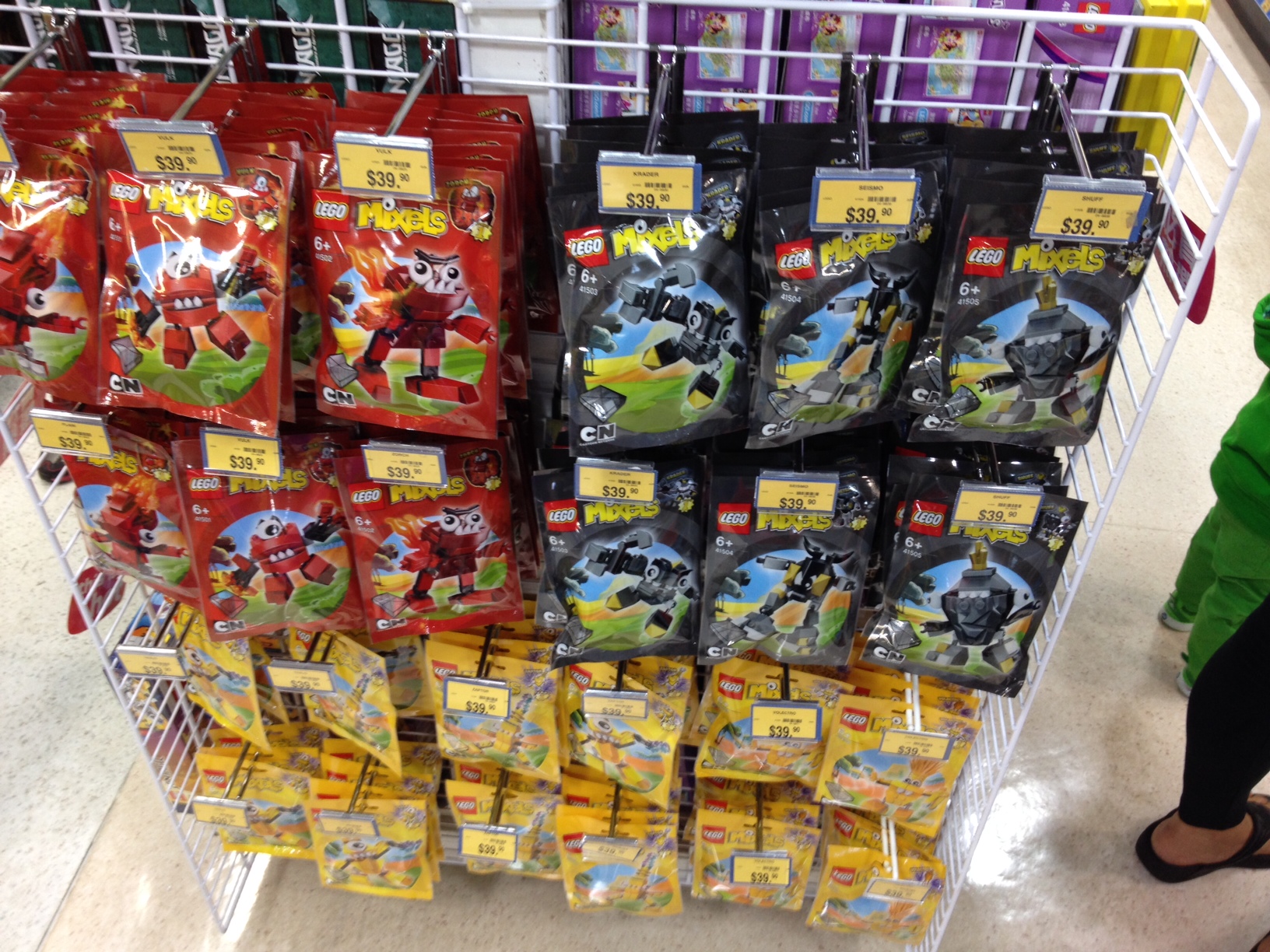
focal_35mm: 35
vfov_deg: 40.7
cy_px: 476
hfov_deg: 52.6
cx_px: 635
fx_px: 1284
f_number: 2.4
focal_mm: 4.28
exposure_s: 1/20
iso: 80
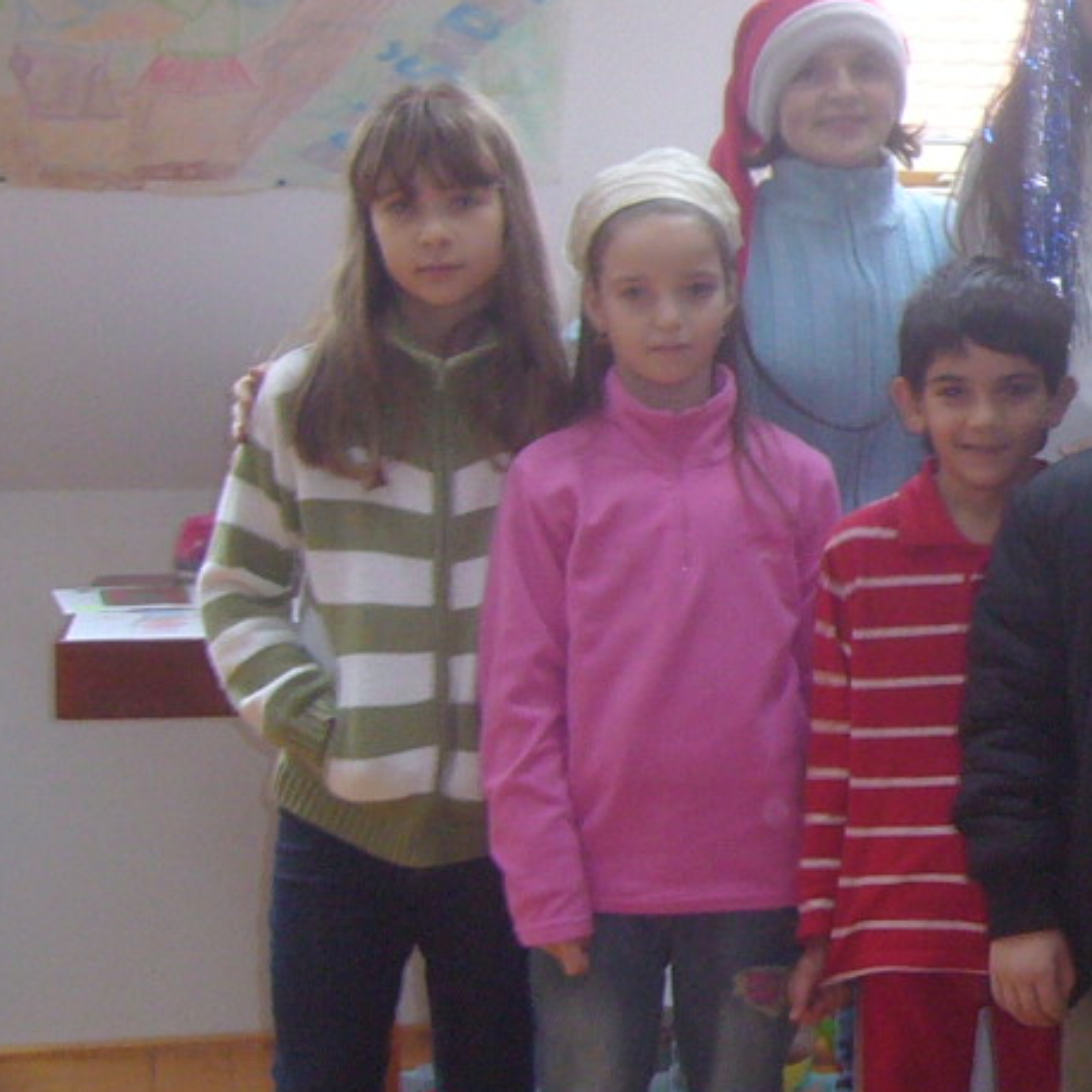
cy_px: 453
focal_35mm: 108
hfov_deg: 14.5
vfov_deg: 16.1
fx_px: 3855
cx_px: 1843
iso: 100
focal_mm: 5.8
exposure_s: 1/13
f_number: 2.8
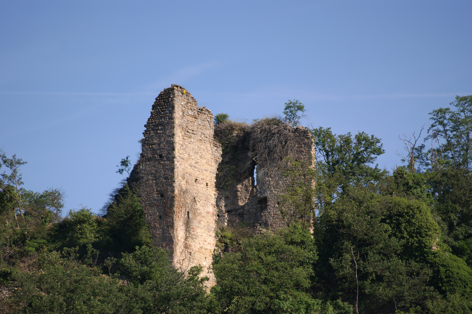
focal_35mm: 300
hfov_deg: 6.9
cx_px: 236
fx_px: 3931
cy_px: 157
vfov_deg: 4.6
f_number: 5.6
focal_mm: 200
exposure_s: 1/320
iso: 100
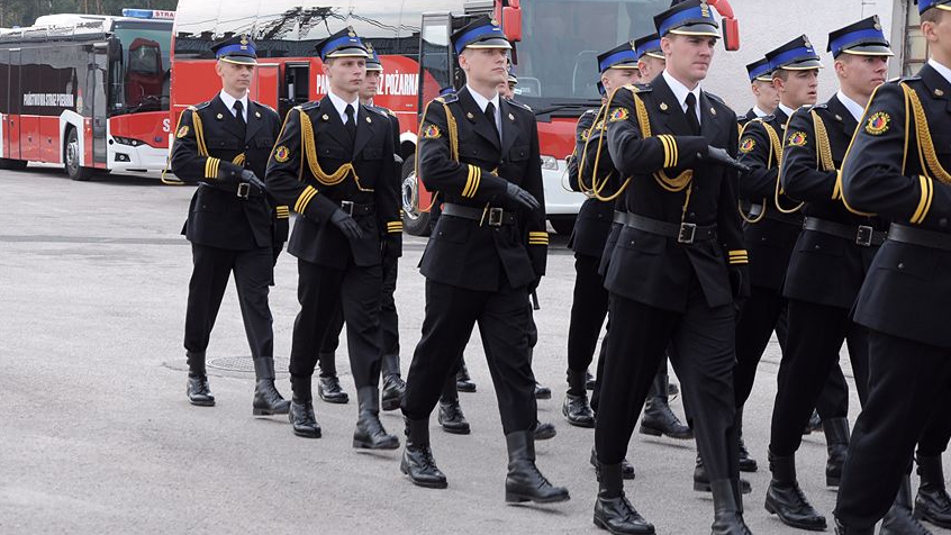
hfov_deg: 25.9
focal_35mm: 82
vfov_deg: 14.7
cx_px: 476
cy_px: 224
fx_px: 2068
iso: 500
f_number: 9
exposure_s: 1/320
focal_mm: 52
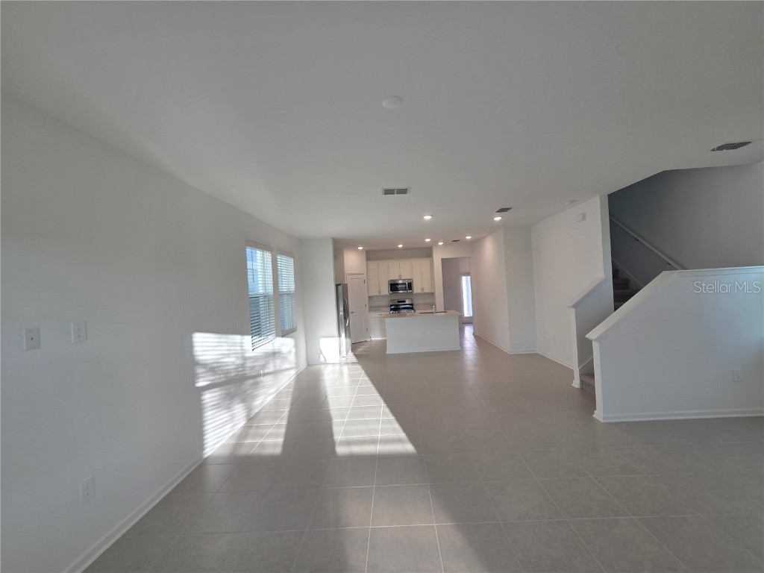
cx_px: 382
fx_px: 287
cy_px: 286
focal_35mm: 13
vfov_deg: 89.9
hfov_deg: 106.2
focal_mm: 2.2
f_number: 2.2
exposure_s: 1/120
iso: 50
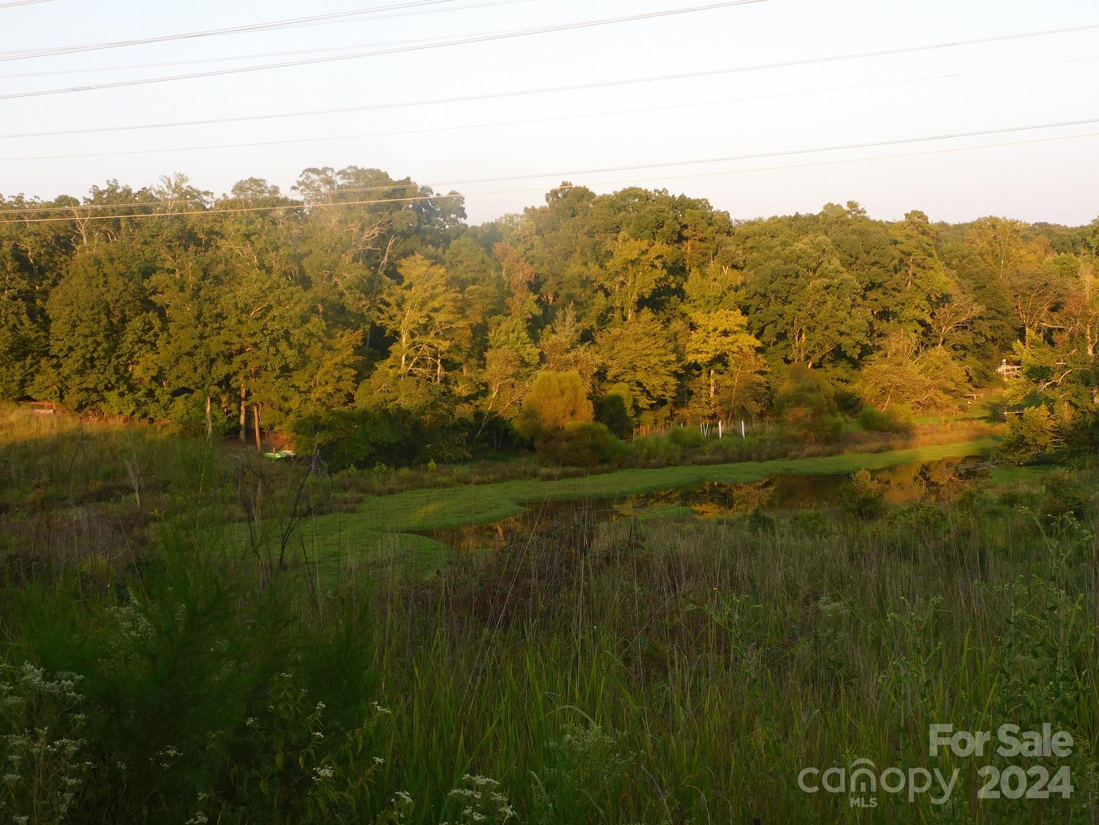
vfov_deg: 28.0
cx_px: 542
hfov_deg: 36.8
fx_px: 1651
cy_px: 400
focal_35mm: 52
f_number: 4
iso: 125
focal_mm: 9
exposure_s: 1/200
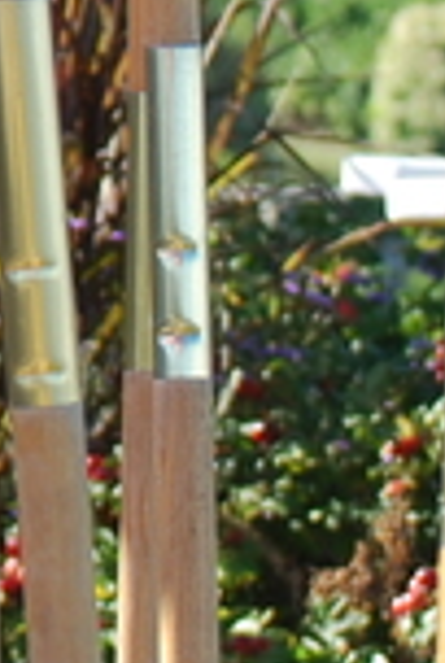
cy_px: -534
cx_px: -733
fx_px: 10250
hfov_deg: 2.5
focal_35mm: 555
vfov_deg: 3.7
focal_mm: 55
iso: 100
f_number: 6.3
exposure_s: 1/160
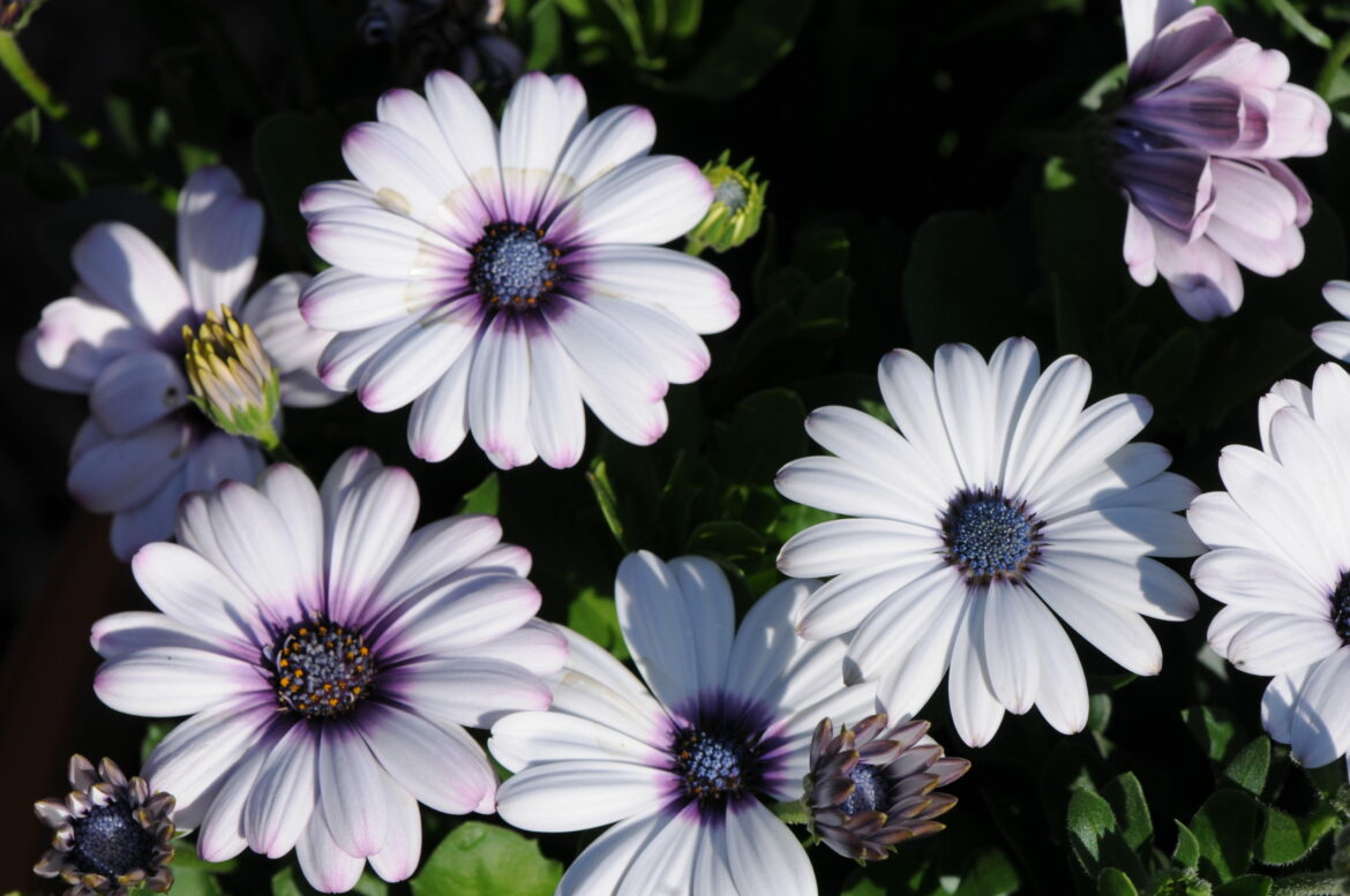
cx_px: 675
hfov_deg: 13.1
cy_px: 448
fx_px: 5899
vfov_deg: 8.7
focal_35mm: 158
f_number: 11
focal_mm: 105
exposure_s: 1/500
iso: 200
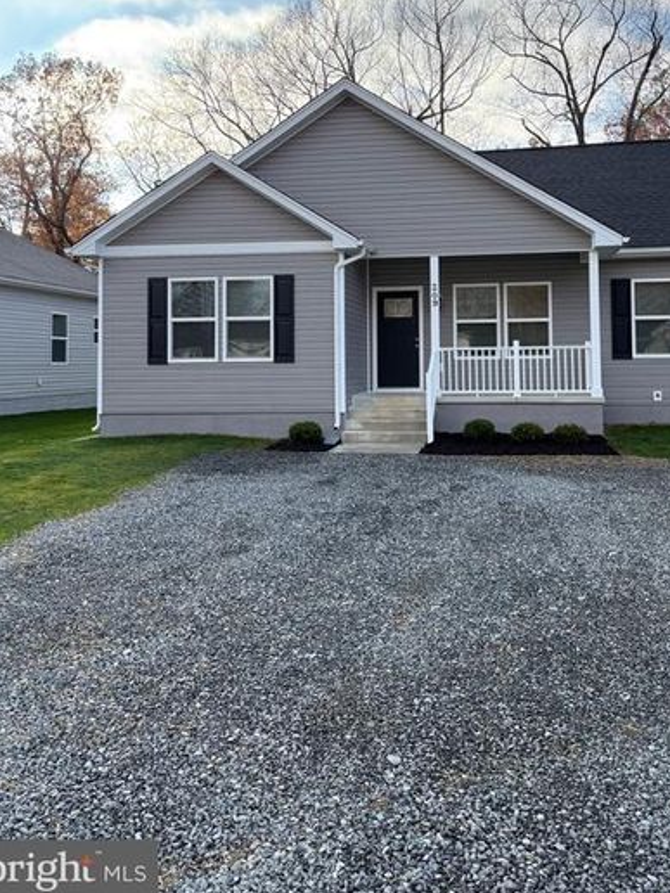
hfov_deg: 45.2
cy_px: 324
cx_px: 403
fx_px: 800
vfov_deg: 57.5
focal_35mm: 31
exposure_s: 1/898
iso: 100
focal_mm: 6.76
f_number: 1.78
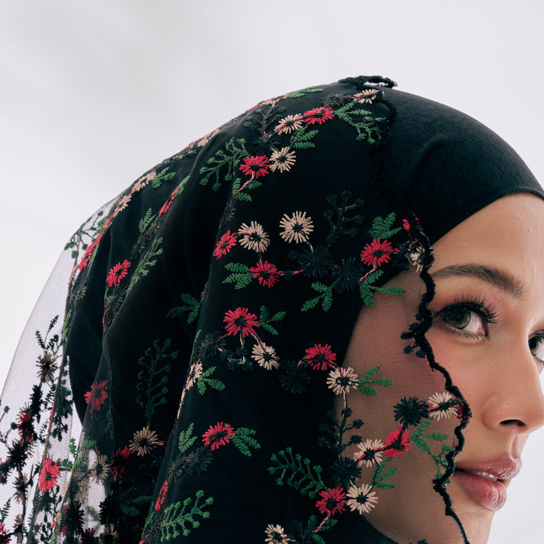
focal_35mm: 148
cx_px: 278
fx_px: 2631
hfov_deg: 11.8
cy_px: 615
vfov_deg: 11.6
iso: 125
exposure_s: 1/200
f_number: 8
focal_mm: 67
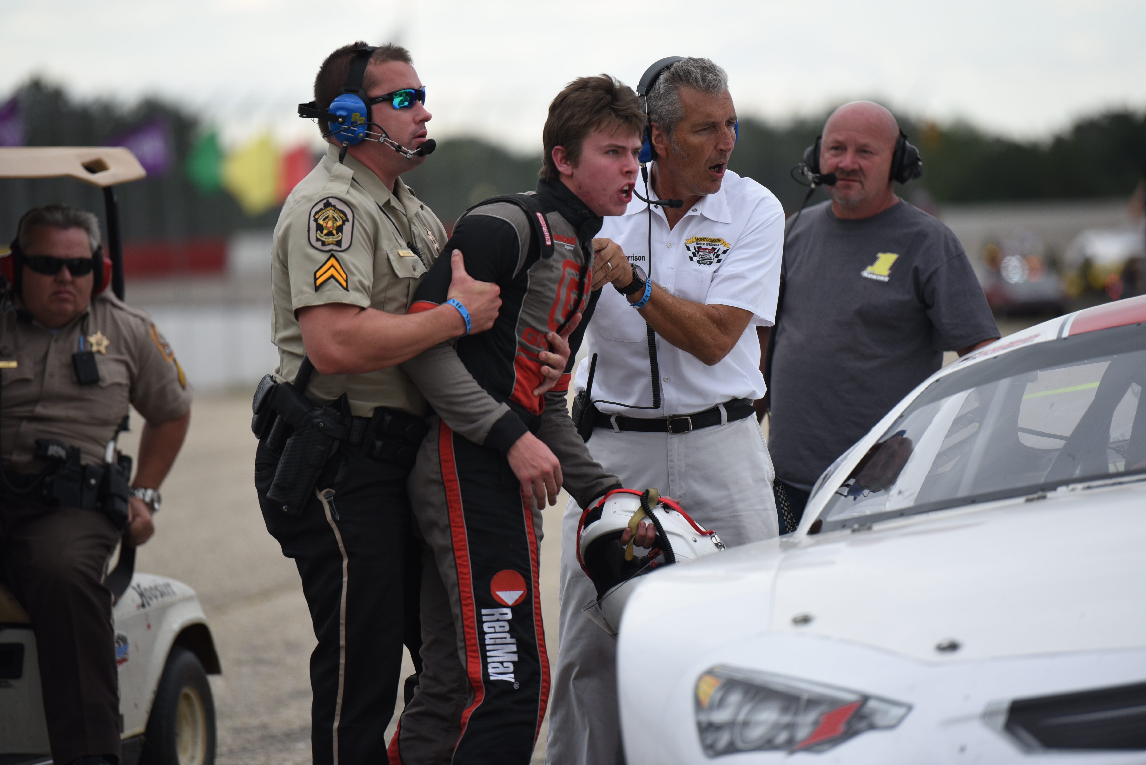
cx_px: 573
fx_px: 6369
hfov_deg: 10.3
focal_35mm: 200
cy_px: 382
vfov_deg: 6.9
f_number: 3.2
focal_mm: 200
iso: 400
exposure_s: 1/2500
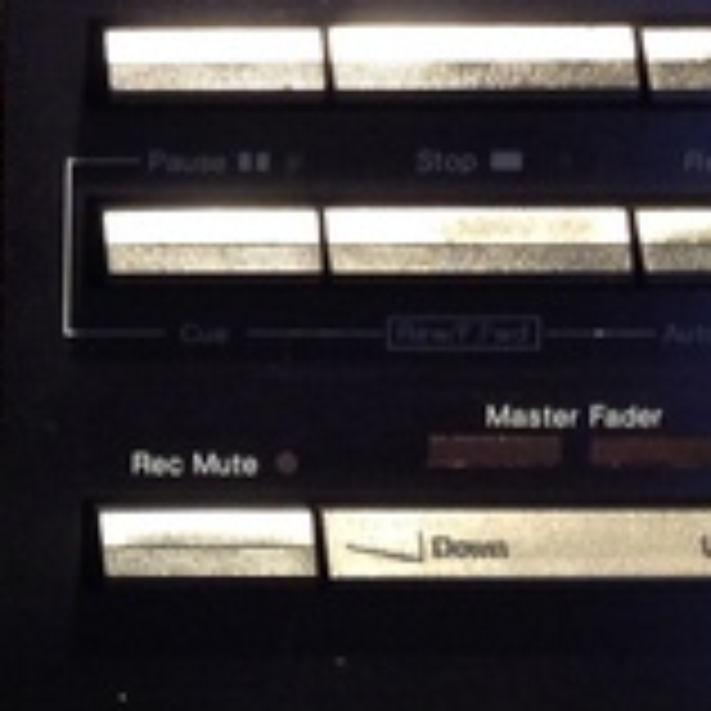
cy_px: 133
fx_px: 3184
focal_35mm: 137
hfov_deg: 12.2
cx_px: -306
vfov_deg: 12.7
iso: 160
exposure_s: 1/15
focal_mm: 4.28
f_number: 2.4
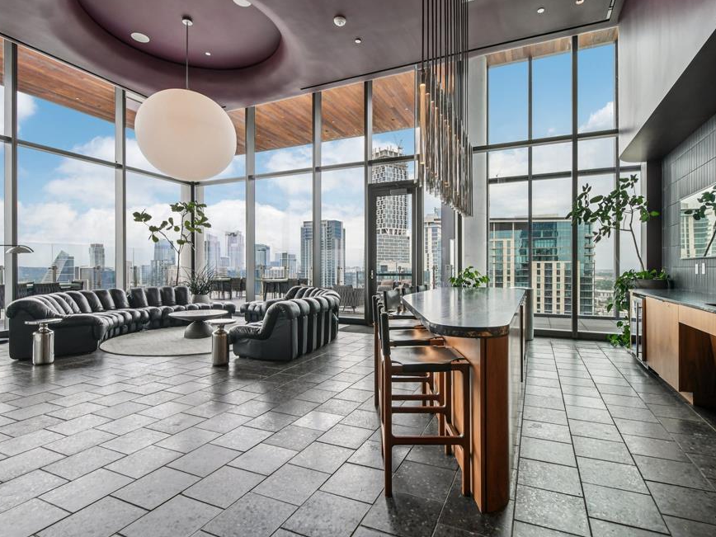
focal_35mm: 17
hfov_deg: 91.0
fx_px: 352
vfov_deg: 74.7
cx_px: 372
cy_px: 264
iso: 400
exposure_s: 1/200
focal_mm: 10
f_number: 8
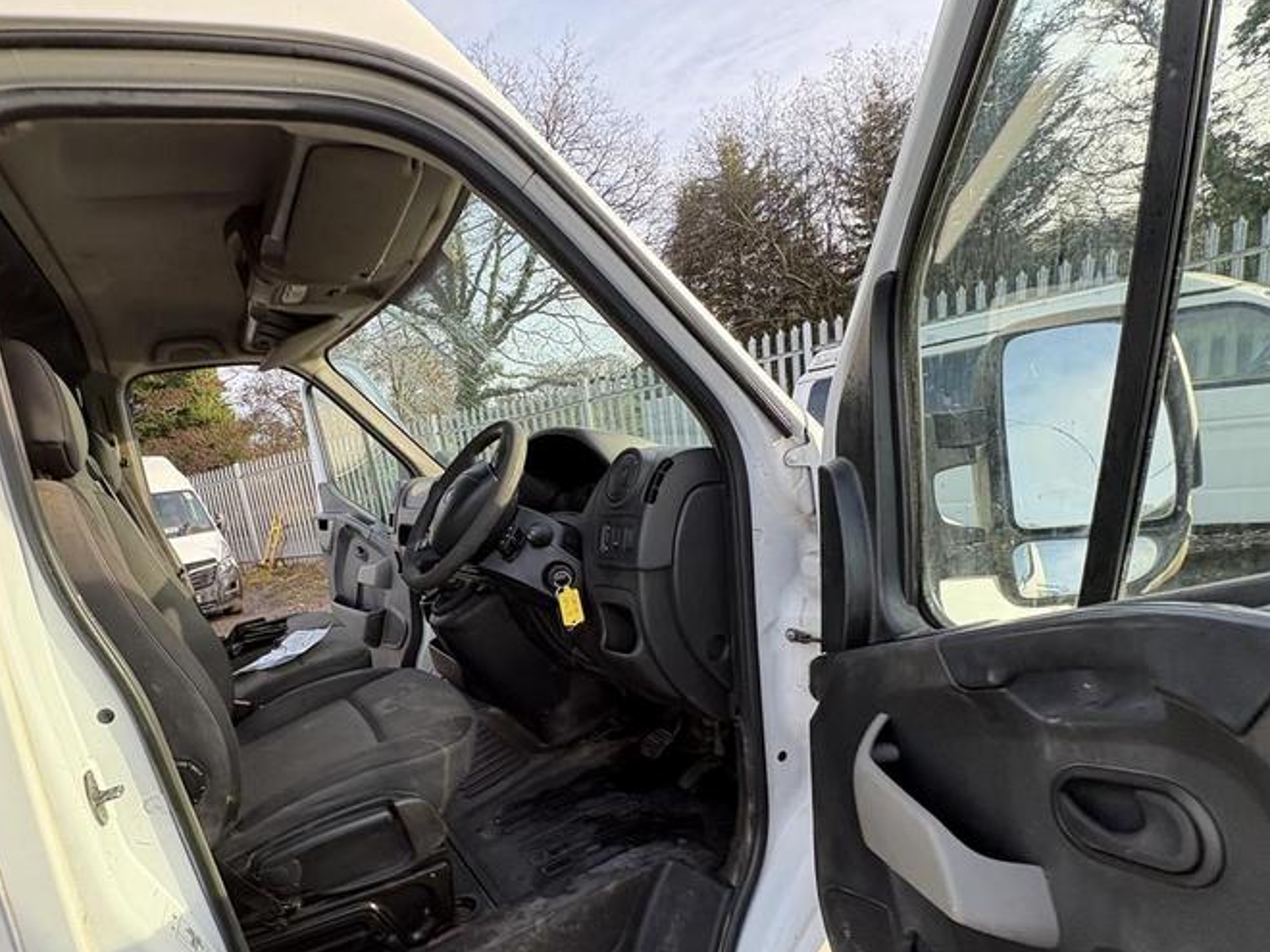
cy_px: 619
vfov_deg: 67.2
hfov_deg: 82.3
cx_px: 441
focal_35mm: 19
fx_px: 697
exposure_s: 1/136
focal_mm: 2.22
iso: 80
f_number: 2.2
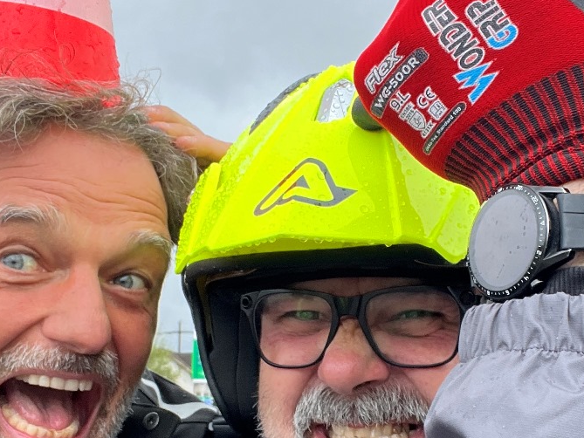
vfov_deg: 26.0
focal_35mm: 55
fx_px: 928
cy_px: 356
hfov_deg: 34.9
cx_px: 330
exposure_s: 1/172
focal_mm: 2.71
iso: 40
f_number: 2.2
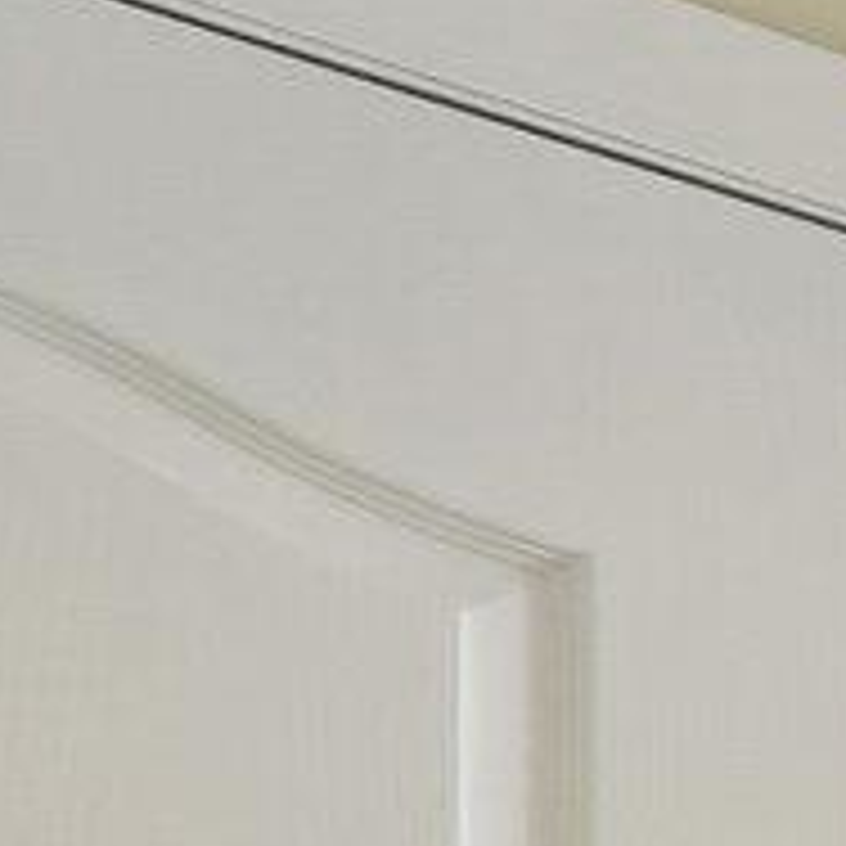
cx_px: 3856
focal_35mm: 148
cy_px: 2621
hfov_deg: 7.0
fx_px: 4092
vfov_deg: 9.2
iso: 400
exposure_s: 1/30
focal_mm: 16
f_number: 11
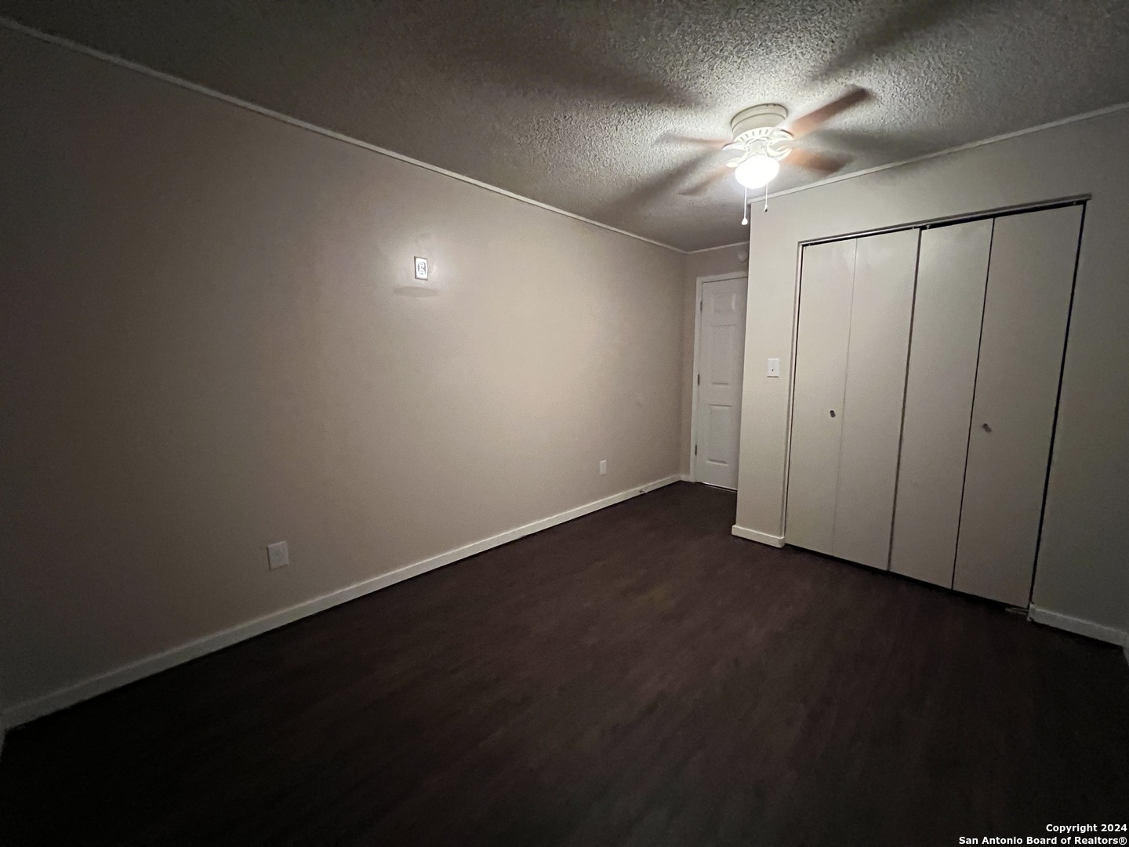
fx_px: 424
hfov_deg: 106.2
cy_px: 424
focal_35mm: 13
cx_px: 564
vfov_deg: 89.9
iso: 1000
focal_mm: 1.57
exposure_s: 1/40
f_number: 1.8
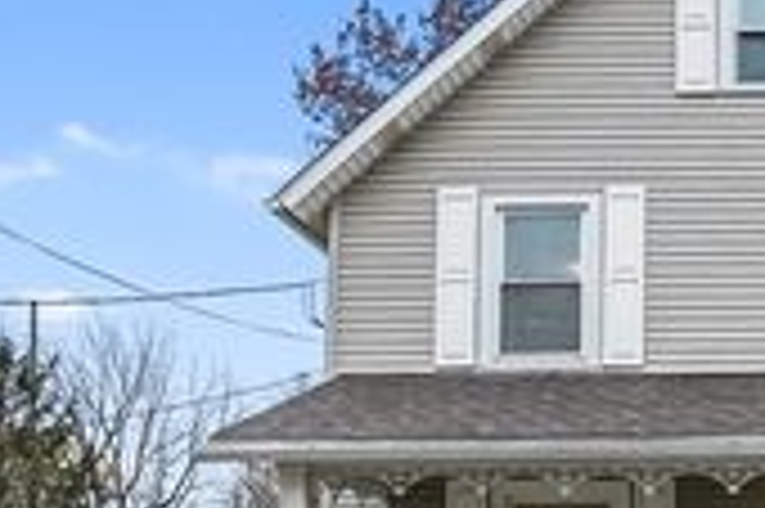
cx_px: 756
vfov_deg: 27.8
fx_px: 998
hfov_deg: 37.7
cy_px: 436
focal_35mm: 47
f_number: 8
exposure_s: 1/250
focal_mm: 16
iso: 3200
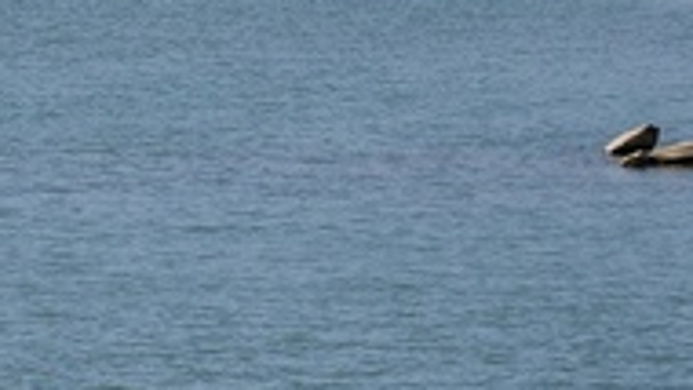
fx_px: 16083
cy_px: 330
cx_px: -11
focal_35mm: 875
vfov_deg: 1.4
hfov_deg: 2.5
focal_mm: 230
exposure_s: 1/850
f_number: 7.1
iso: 400
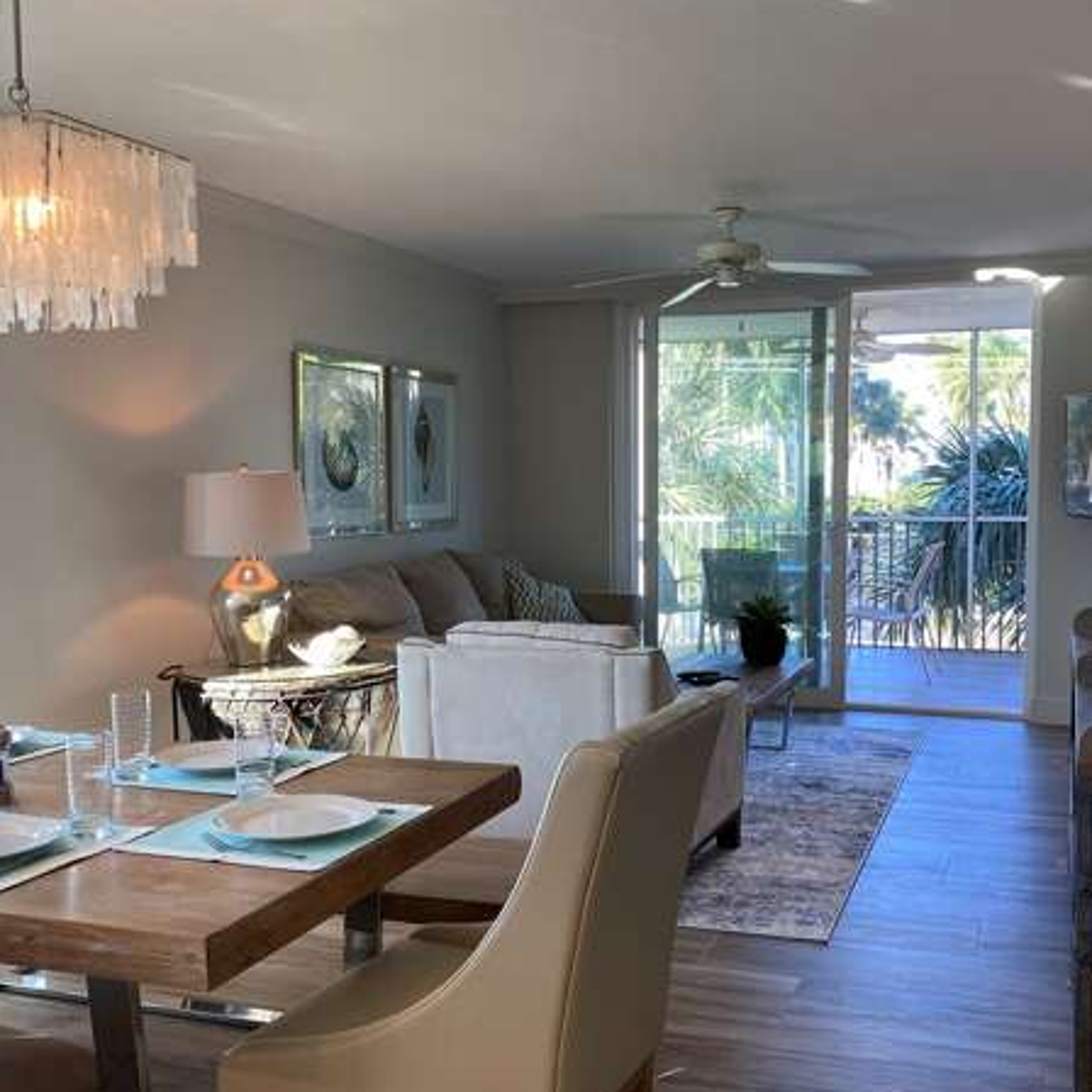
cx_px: 652
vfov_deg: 47.2
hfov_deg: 47.0
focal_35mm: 35
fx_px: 1249
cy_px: 561
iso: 50
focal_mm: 4.25
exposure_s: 1/120
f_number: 1.8
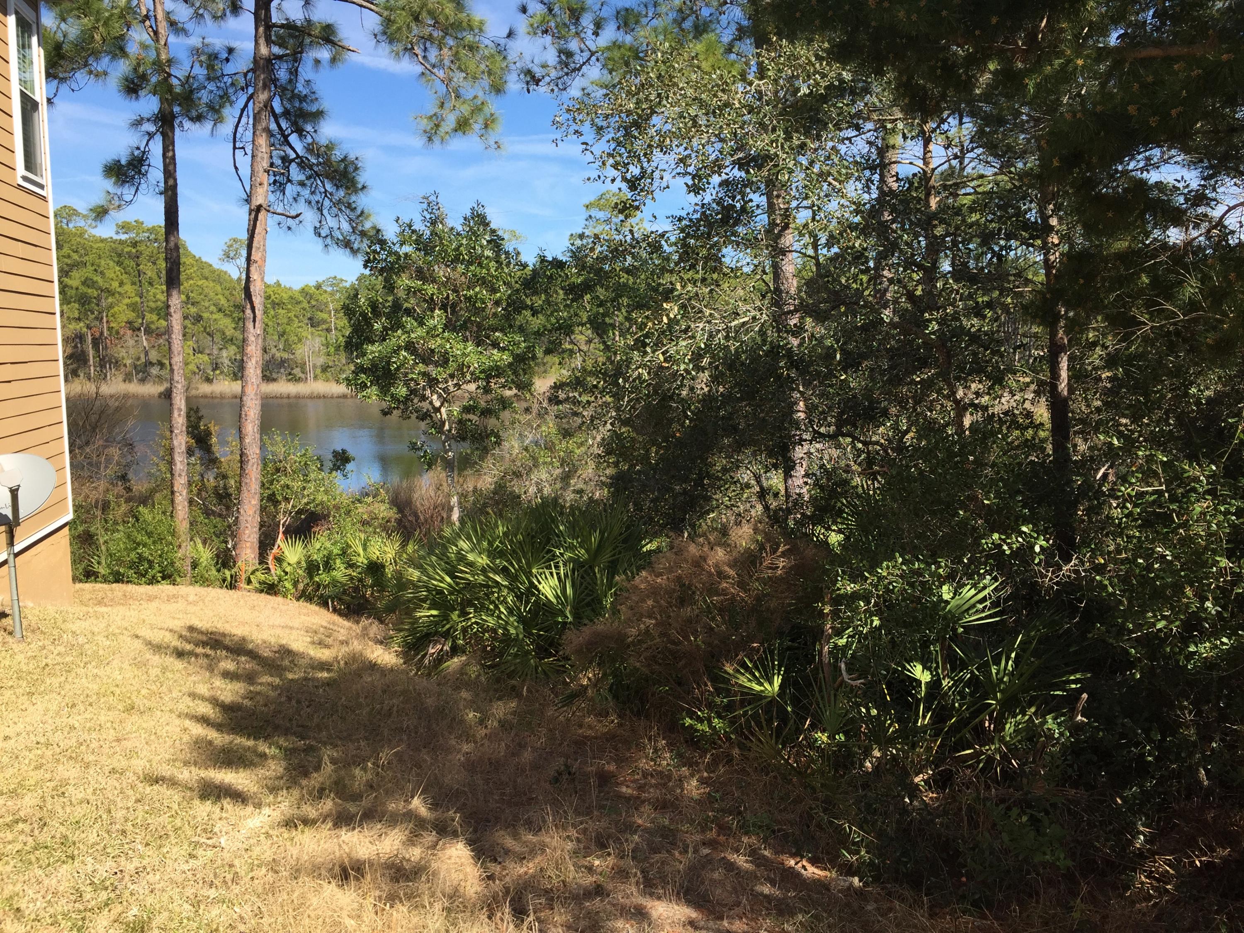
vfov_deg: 48.2
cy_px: 466
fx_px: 1042
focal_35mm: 29
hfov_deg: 61.7
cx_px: 622
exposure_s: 1/1068
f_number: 2.2
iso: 32
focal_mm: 4.15
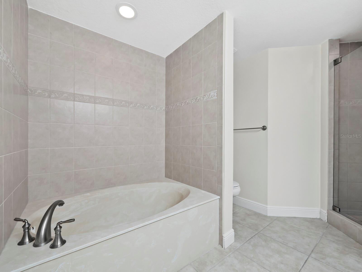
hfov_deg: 102.1
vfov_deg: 85.7
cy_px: 136
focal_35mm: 14
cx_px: 181
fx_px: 146
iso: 400
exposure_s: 1/1.25
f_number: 11
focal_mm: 7
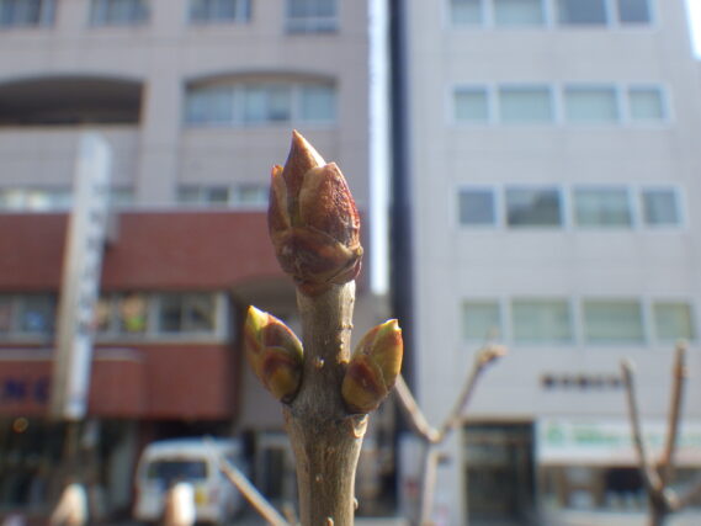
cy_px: 263
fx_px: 689
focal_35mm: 34
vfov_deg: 41.8
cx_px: 350
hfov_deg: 53.9
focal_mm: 6.1
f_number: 4.6
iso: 125
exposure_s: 1/400
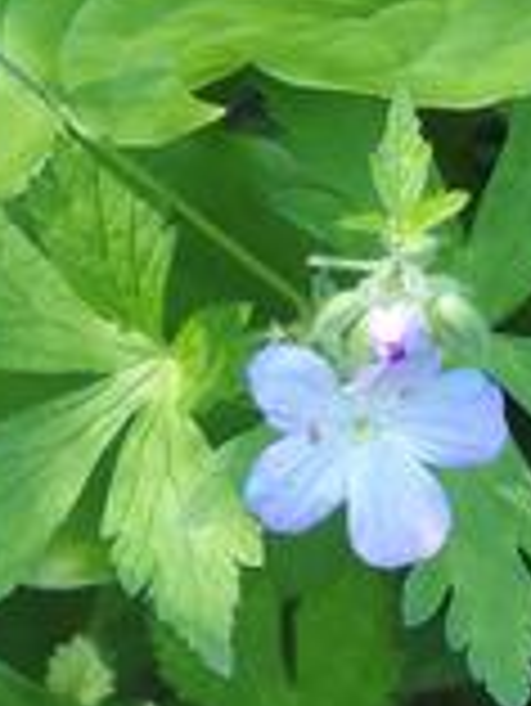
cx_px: 194
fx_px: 11704
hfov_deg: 2.6
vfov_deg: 3.5
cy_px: 517
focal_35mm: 573
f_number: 2.8
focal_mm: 42.5
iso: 200
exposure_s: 1/200
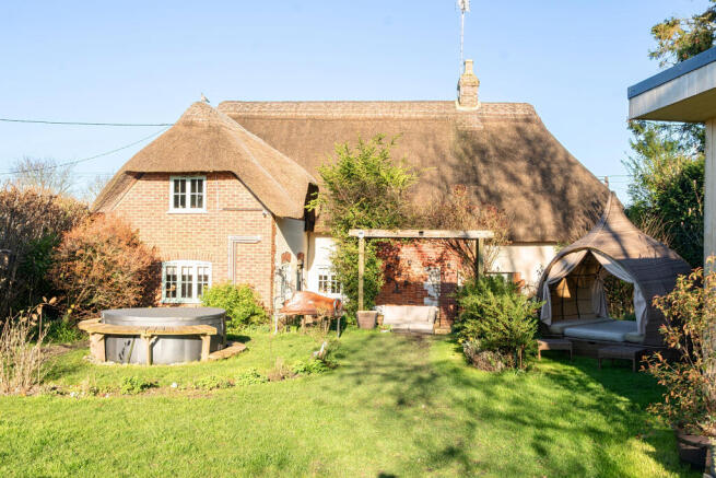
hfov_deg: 57.2
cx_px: 358
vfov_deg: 40.0
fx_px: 656
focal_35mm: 33
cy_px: 239
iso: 400
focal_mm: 22
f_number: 9
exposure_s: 1/250
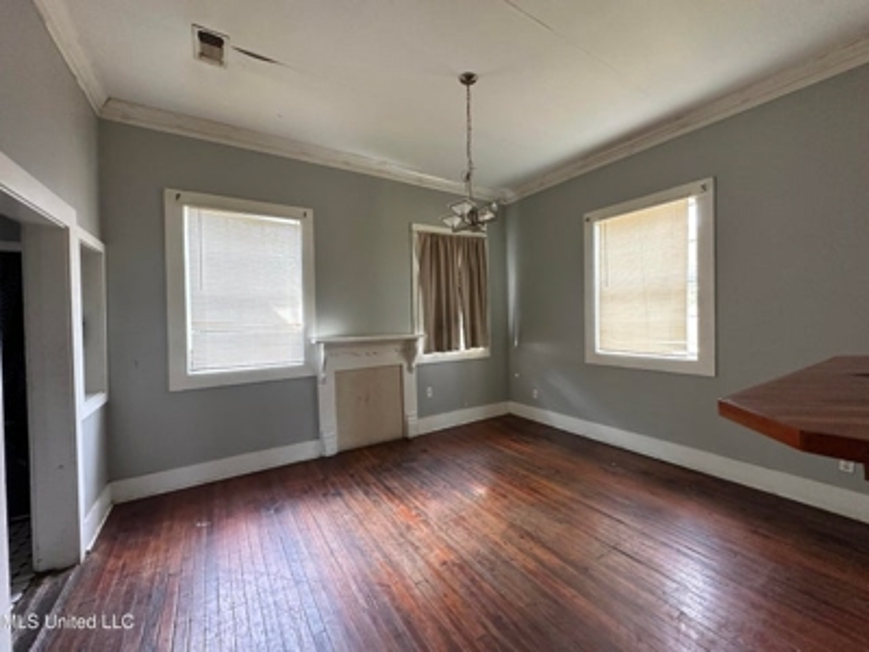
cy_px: 326
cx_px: 434
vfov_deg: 85.7
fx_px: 351
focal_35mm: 14
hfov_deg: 102.1
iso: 250
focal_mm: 2.22
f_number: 2.2
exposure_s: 1/99
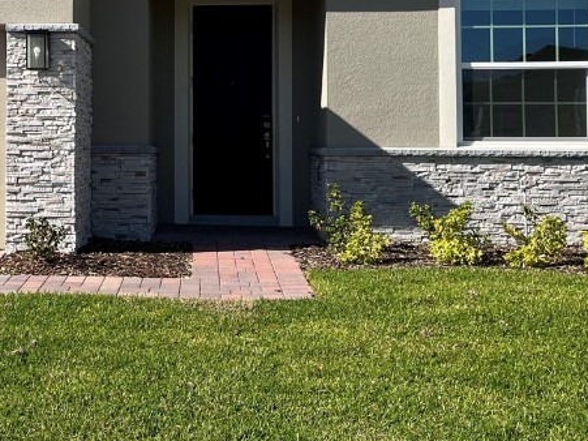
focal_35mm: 59
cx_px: 94
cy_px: 106
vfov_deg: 24.5
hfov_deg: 31.6
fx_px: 1002
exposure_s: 1/3745
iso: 50
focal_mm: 5.1
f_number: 1.6
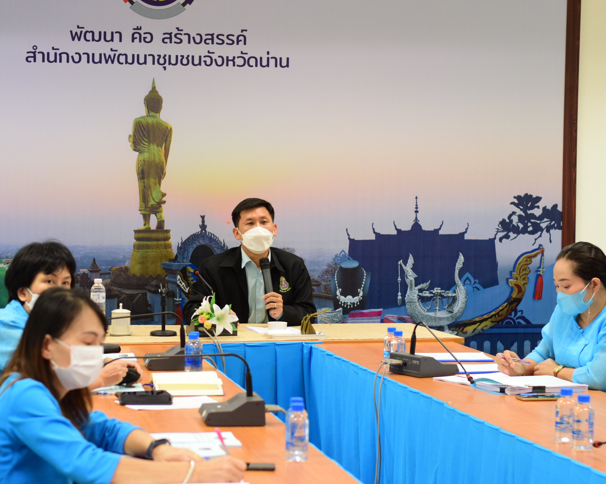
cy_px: 247
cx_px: 255
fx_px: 1632
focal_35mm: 91
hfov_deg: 21.0
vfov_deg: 16.9
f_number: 3.5
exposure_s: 1/160
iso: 1250
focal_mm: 50
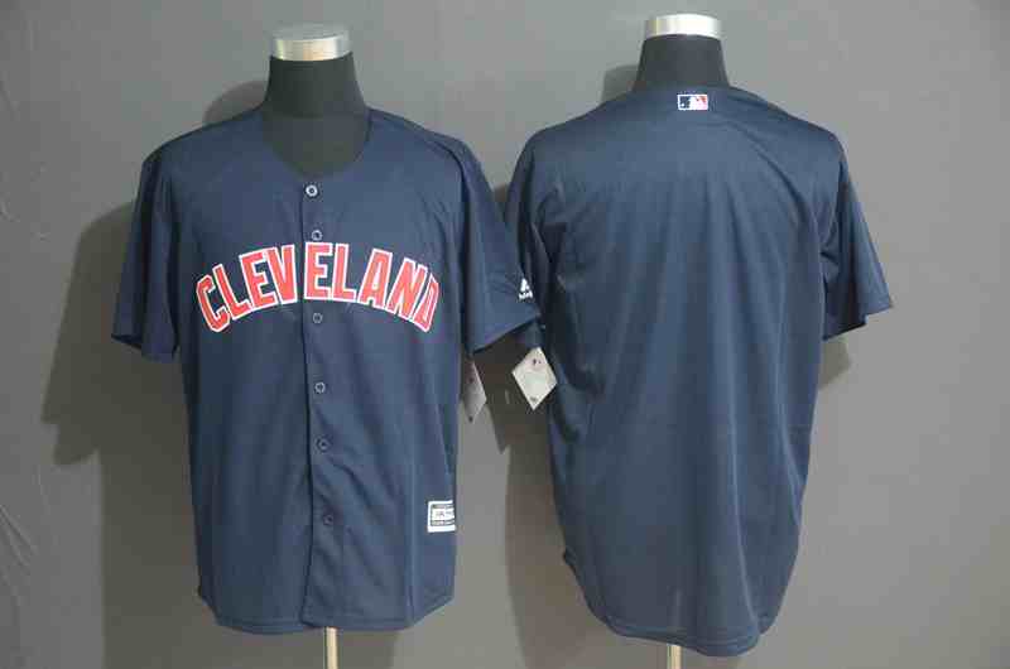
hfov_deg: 27.0
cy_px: 334
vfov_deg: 18.1
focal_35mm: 75
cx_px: 505
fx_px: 2100
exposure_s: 1/10
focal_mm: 50
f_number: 5.6
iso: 4000
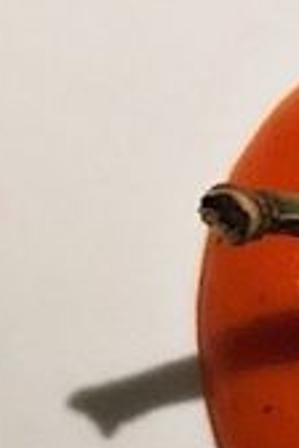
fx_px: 4510
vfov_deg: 5.7
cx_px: 1006
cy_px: 563
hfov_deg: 3.7
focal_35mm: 362
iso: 125
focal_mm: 6.6
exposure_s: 1/33
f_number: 2.8
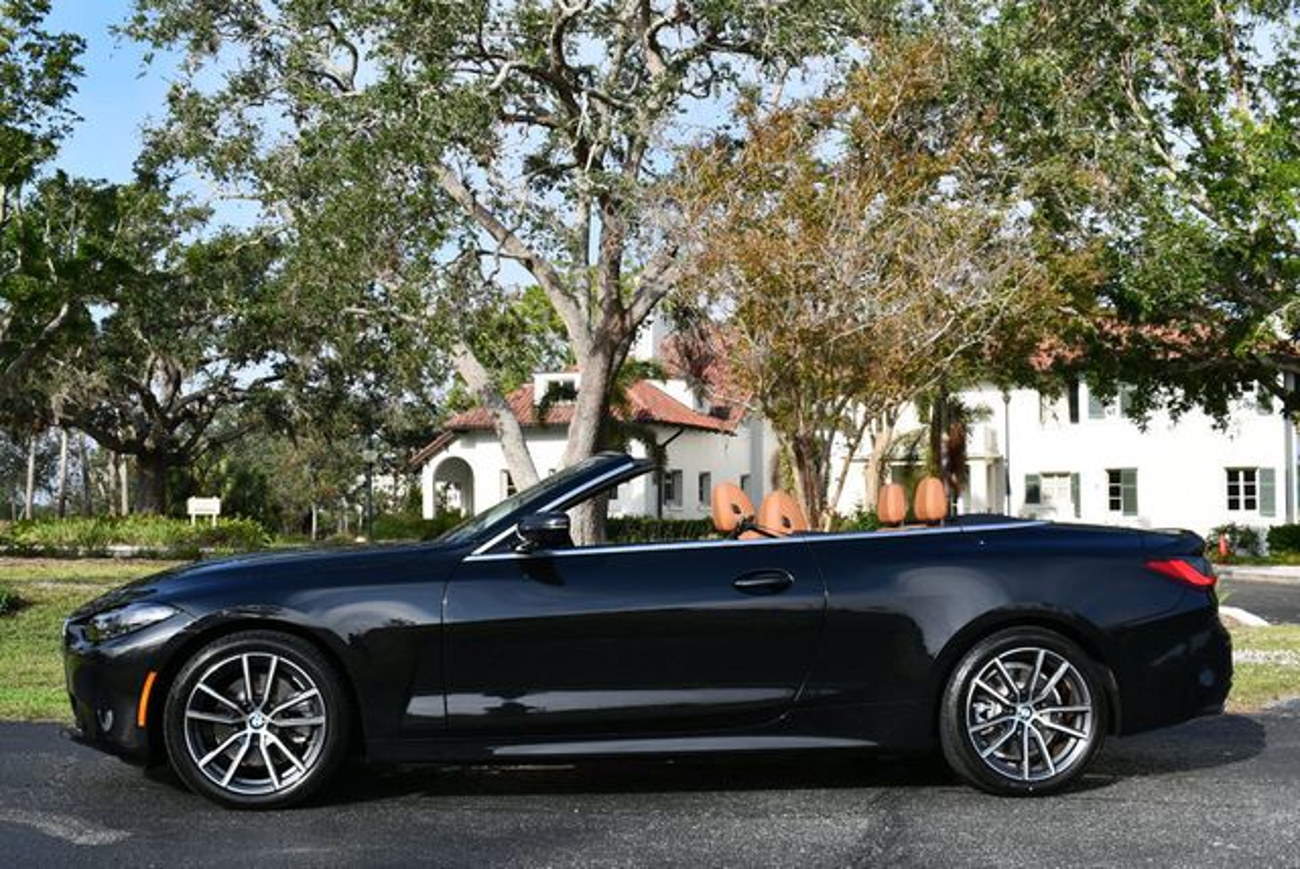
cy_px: 434
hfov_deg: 46.4
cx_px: 650
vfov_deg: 32.0
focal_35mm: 42
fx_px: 1518
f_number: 8
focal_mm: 21
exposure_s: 1/250
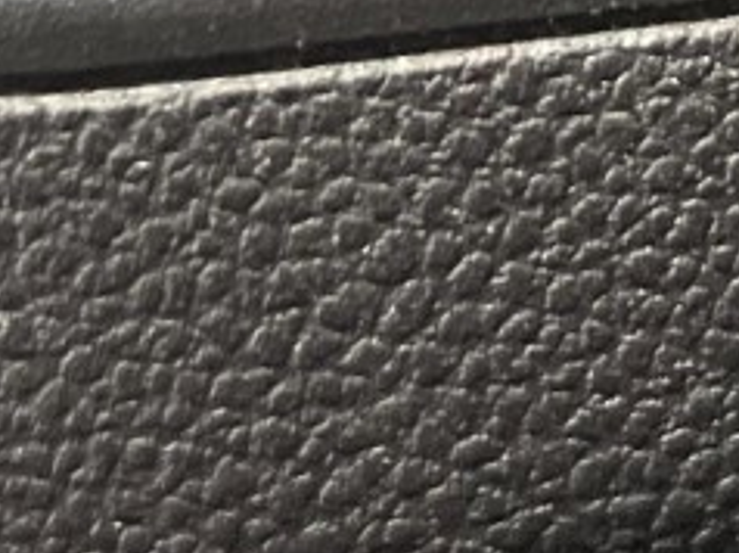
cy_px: -901
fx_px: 3732
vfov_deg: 7.7
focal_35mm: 175
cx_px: 425
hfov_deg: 11.3
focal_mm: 5.1
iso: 500
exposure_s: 1/50
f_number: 1.6
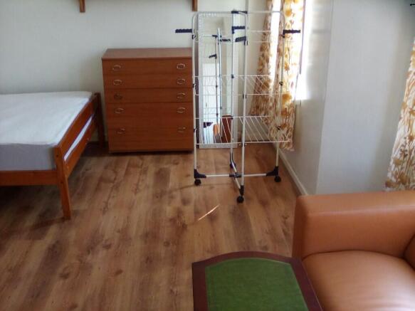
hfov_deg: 52.6
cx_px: 208
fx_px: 420
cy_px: 156
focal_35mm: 35
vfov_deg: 40.7
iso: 67
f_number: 2.8
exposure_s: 1/60
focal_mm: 2.9
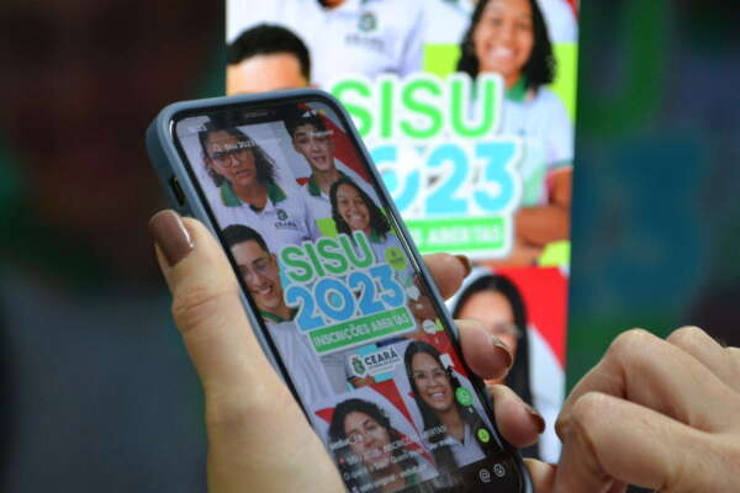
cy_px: 246
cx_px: 370
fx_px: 1542
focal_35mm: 75
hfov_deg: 27.0
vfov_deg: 18.2
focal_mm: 50
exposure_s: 1/60
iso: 1600
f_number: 5.6
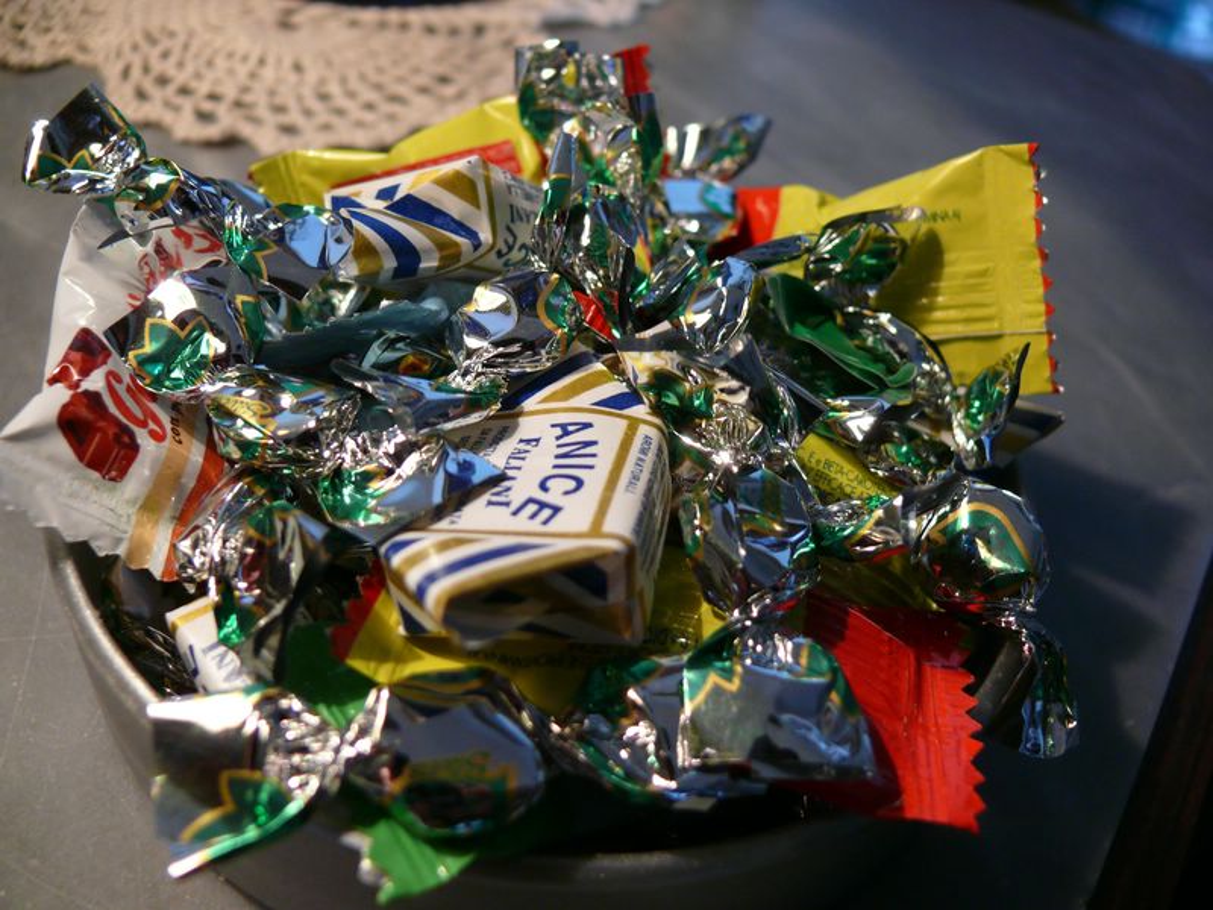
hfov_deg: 52.6
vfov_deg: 40.7
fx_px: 1226
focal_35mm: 35
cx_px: 606
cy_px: 455
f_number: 2.8
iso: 200
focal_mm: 7.4
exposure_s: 1/25
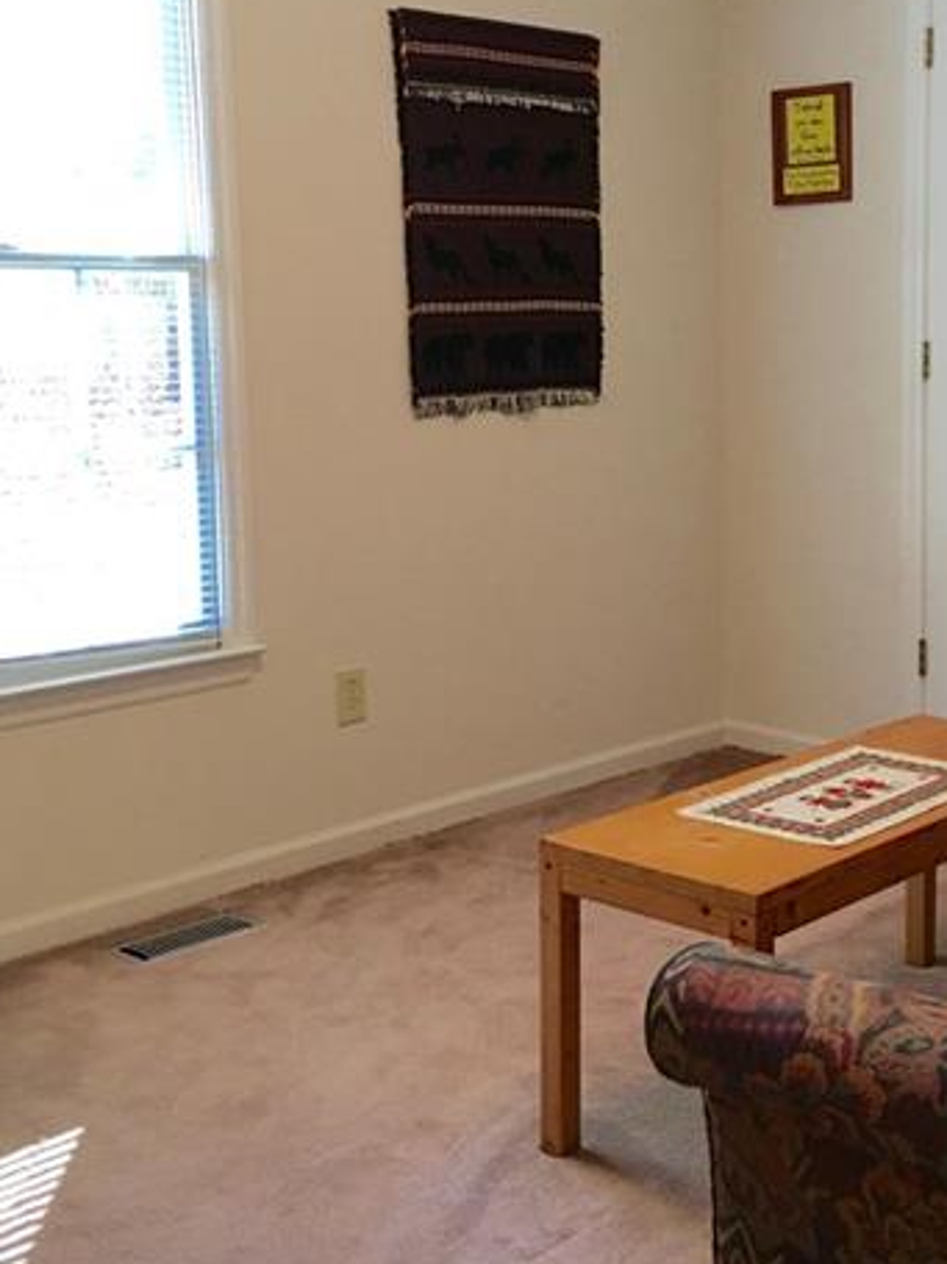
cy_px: 539
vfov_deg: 38.8
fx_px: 1788
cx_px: 711
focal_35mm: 49
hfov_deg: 29.2
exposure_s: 1/15
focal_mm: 4.15
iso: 64
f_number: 2.2
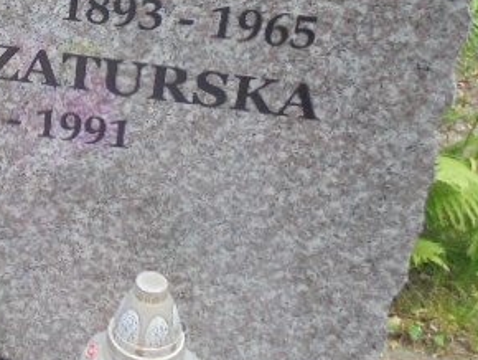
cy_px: 8
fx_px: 884
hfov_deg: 27.6
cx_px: -48
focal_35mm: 64
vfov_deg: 22.2
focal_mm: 5.3
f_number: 3.7
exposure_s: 1/40
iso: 100
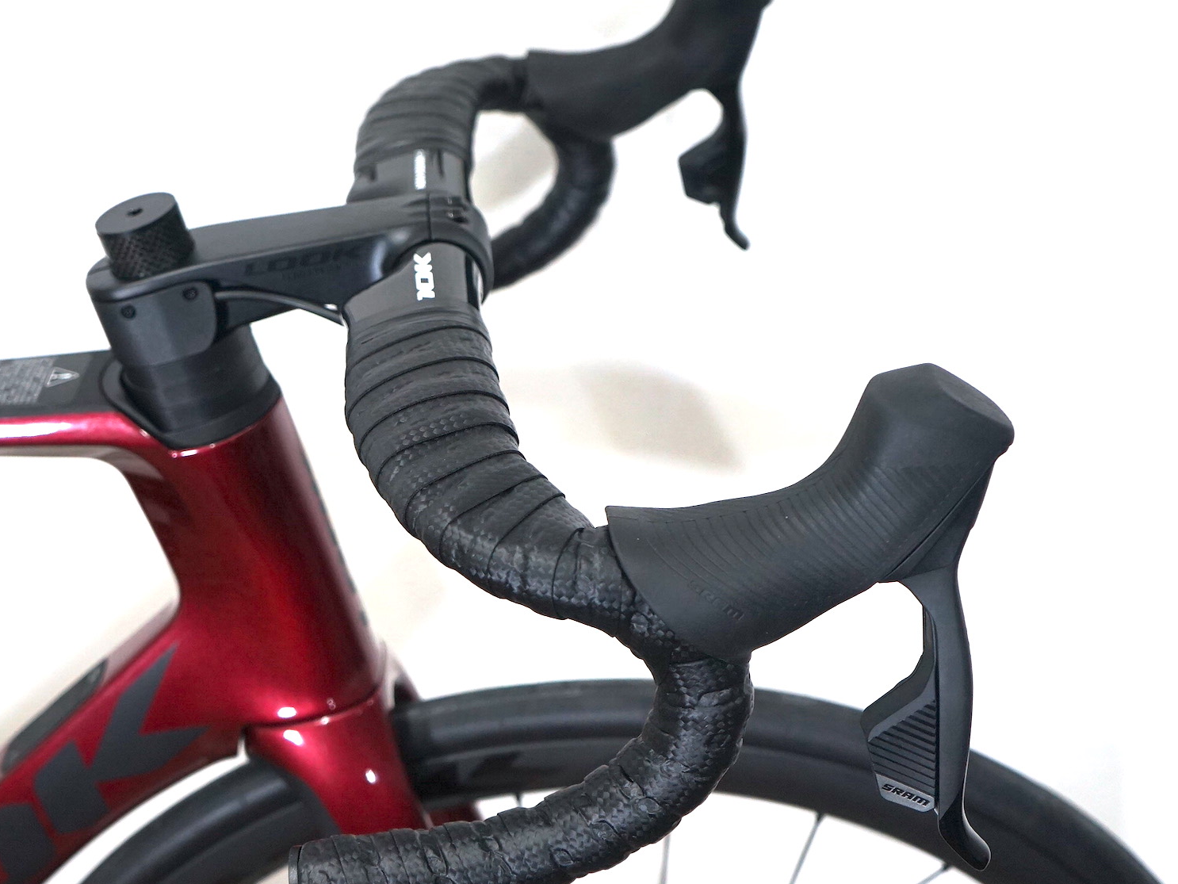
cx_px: 389
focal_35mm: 55
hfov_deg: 34.6
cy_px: 402
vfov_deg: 26.6
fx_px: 1872
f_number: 4
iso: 800
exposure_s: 1/160
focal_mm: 37
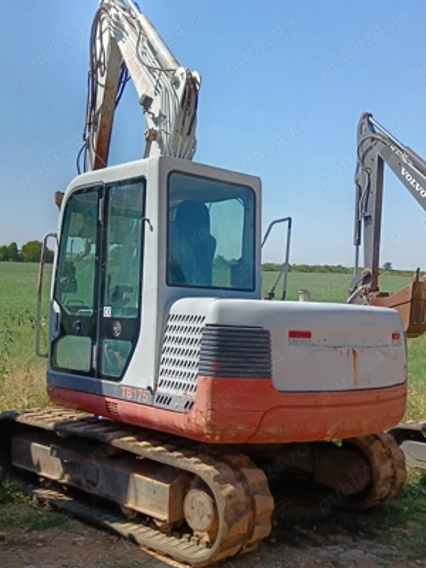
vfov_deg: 45.8
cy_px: 284
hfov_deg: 35.1
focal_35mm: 41
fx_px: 673
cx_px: 213
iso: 101
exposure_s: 1/826
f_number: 1.9
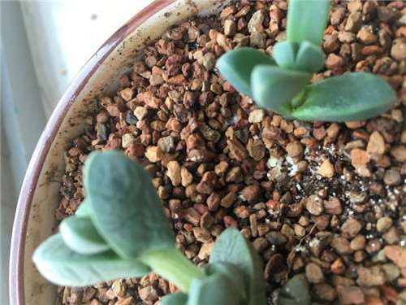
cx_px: 203
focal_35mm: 29
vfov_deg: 48.2
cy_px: 152
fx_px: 340
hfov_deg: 61.7
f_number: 2.2
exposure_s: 1/33
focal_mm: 4.15
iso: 32
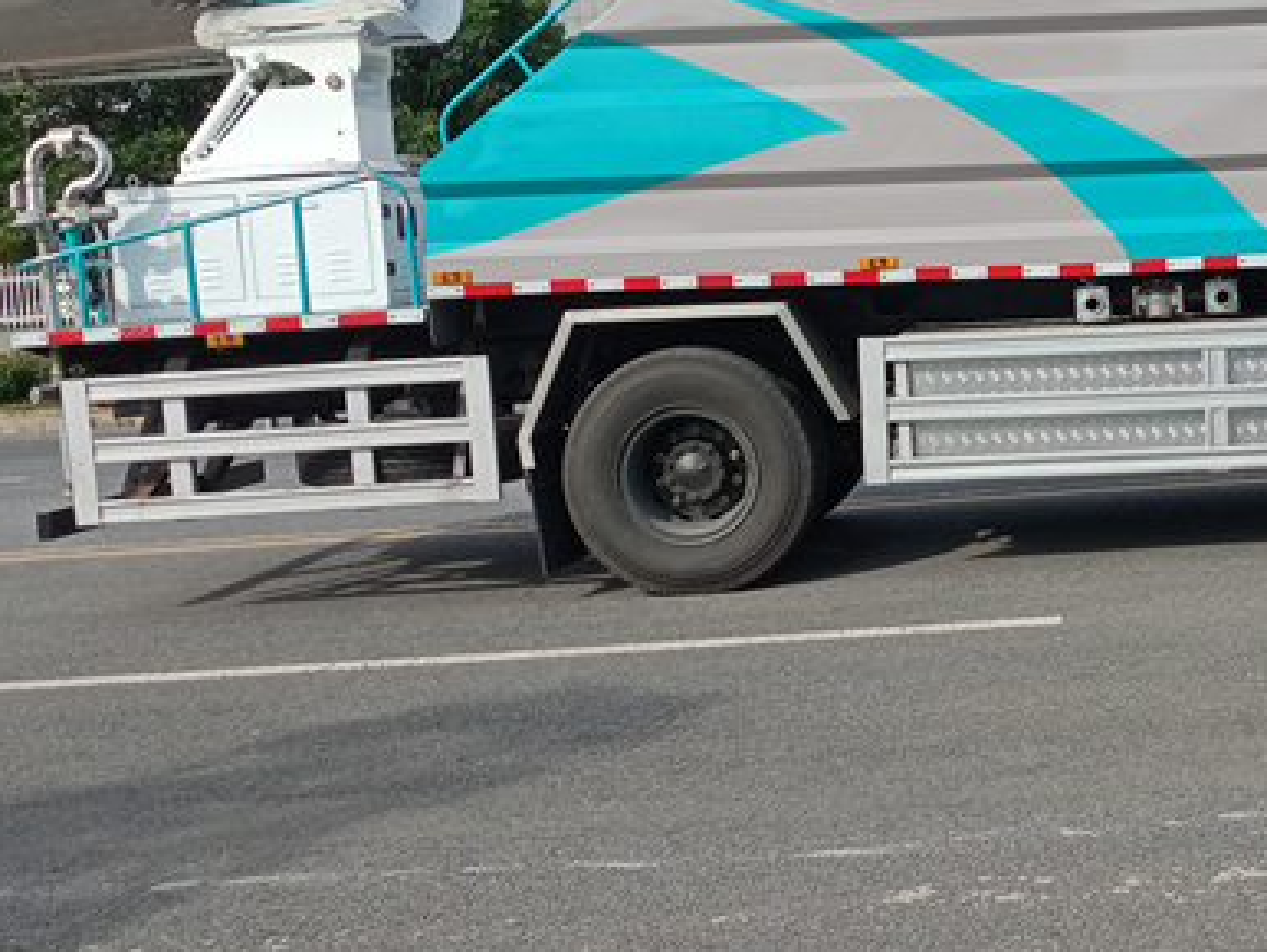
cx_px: 1096
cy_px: 404
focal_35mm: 58
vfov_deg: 25.2
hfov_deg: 31.9
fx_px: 2124
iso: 111
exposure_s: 1/1267
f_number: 1.8
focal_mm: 4.05
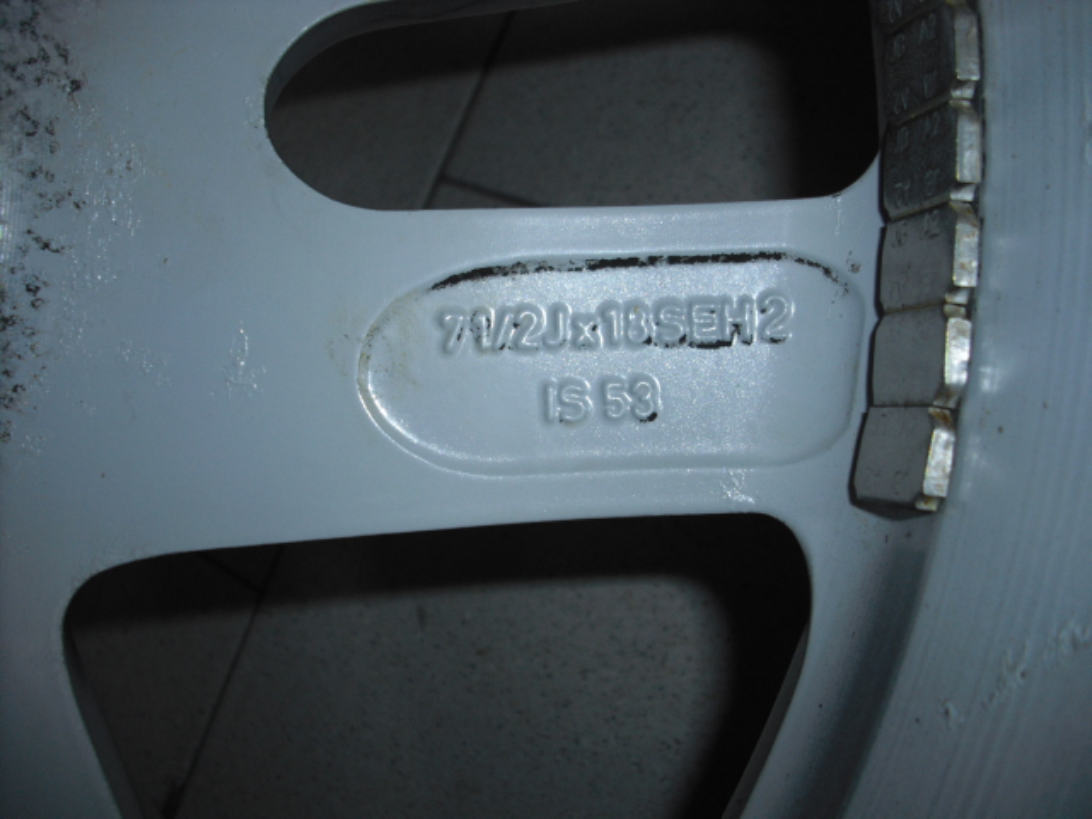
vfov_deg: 37.7
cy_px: 410
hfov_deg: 49.0
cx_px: 546
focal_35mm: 38
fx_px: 1199
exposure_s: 1/60
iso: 64
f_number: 2.8
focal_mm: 6.2
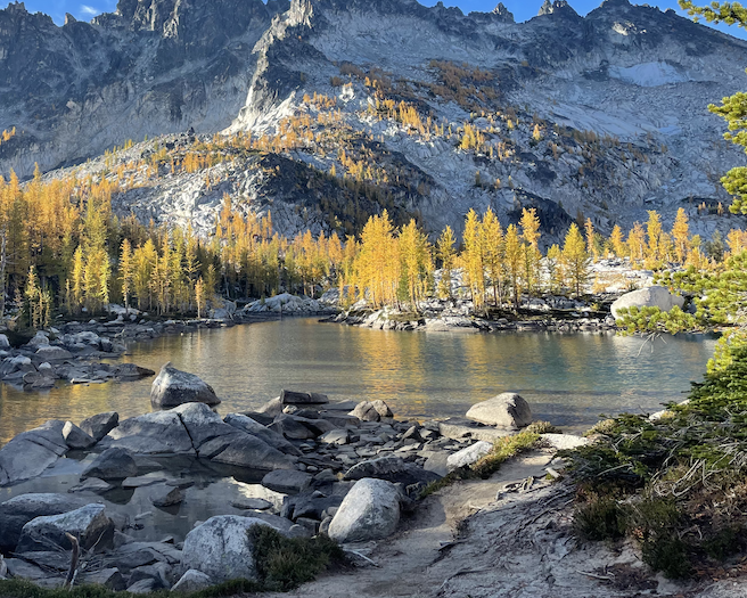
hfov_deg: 45.7
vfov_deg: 37.9
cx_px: 216
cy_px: 205
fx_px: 862
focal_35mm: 39
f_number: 1.6
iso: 32
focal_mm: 4.2
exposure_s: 1/1082
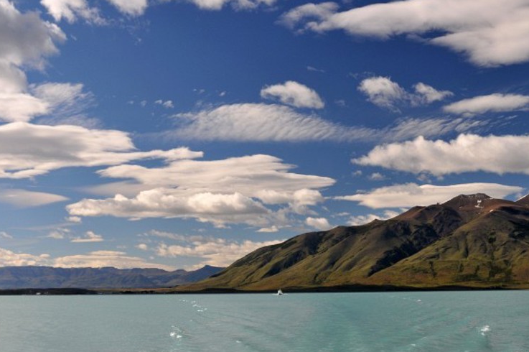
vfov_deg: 26.9
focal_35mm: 50
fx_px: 734
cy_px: 198
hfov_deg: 39.5
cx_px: 318
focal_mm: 24
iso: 200
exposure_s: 1/400
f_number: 7.1
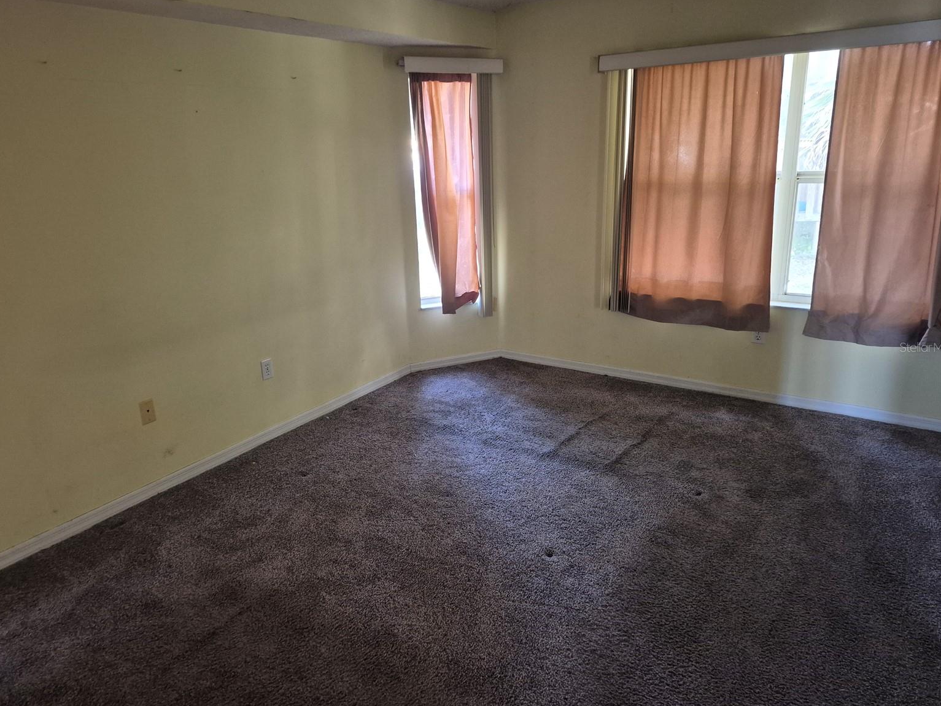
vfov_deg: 56.8
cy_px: 347
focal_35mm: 24
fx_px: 652
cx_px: 467
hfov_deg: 71.6
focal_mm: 5.4
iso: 1000
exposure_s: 1/60
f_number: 1.8
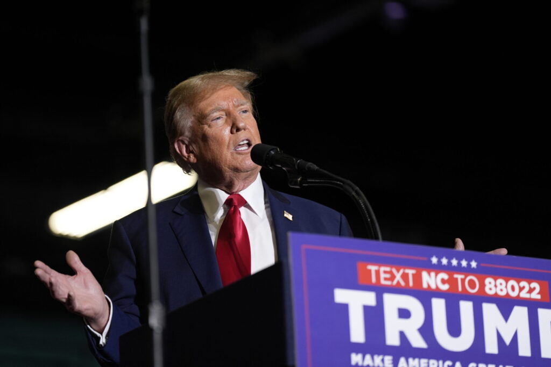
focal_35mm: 178
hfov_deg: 11.5
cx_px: 276
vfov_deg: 7.7
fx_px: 2725
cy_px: 184
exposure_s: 1/1000
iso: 1600
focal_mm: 178
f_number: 2.8
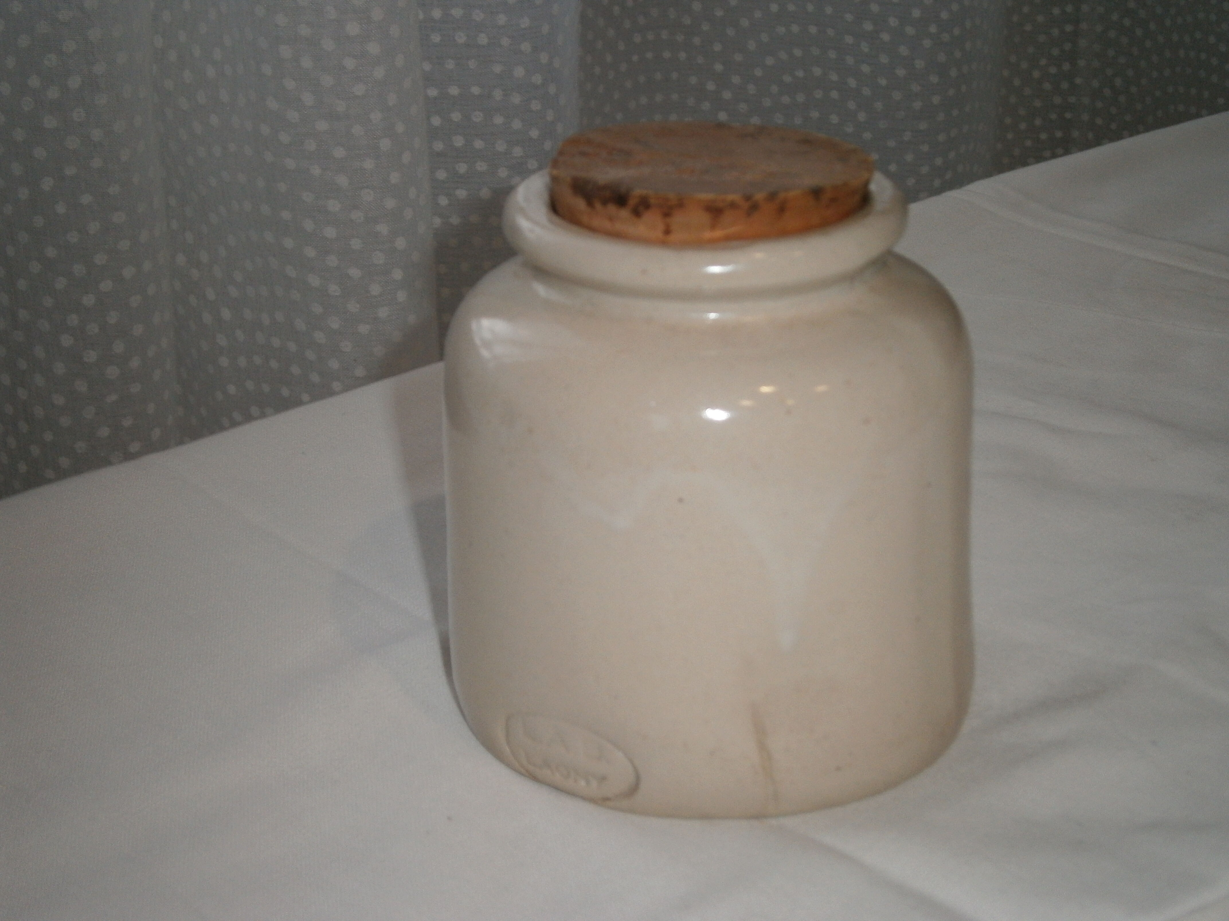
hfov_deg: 32.2
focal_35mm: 60
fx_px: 2130
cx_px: 614
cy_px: 460
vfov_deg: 24.4
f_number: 3.9
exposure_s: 1/50
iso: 125
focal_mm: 10.7
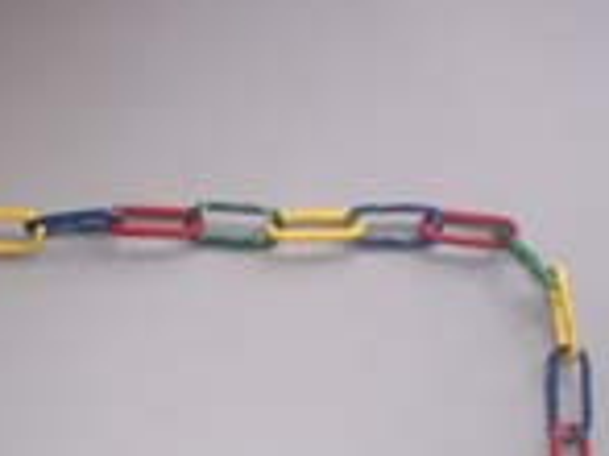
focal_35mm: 86
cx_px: 240
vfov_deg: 16.8
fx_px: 1512
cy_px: 452
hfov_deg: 22.7
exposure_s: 1/64.6
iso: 140
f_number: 4.5
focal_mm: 6
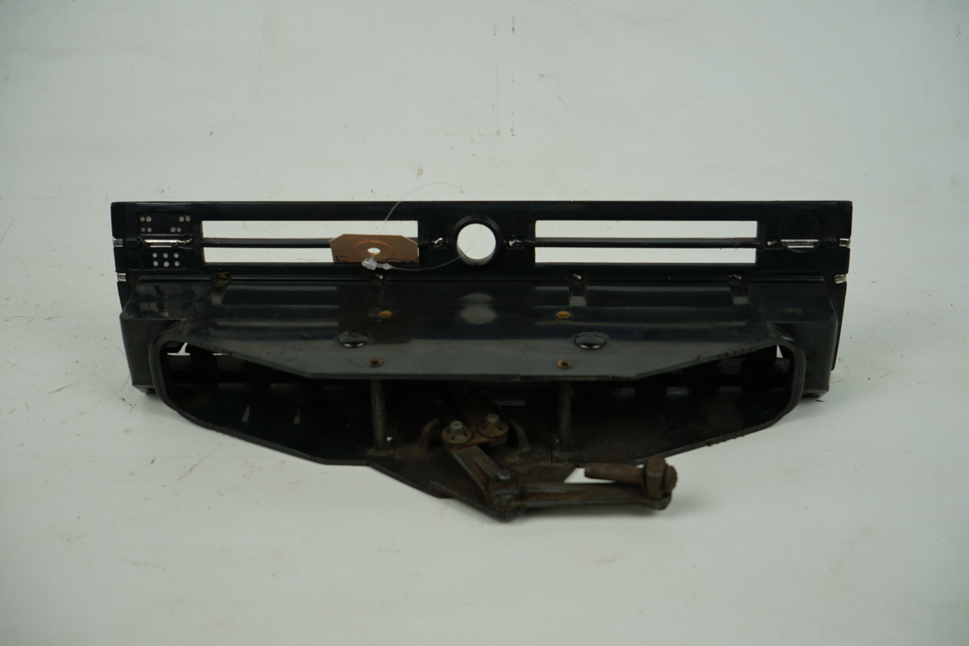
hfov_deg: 46.4
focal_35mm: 42
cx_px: 484
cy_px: 323
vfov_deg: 31.9
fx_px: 1130
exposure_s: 1/200
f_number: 9
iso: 200
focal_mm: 42
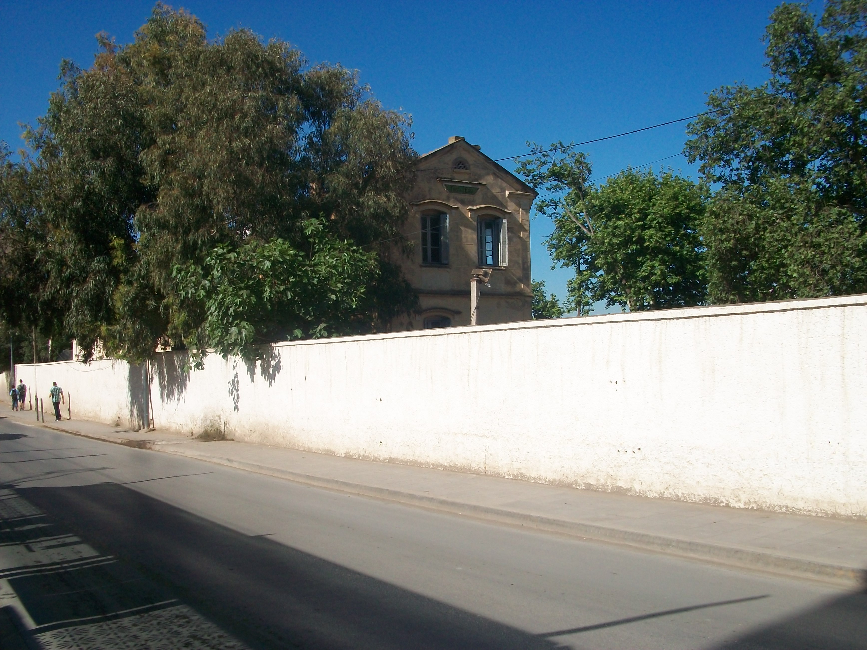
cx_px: 434
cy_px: 325
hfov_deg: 54.0
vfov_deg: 41.8
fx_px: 852
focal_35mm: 34
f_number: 5.5
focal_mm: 5.7
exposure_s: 1/500
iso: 80
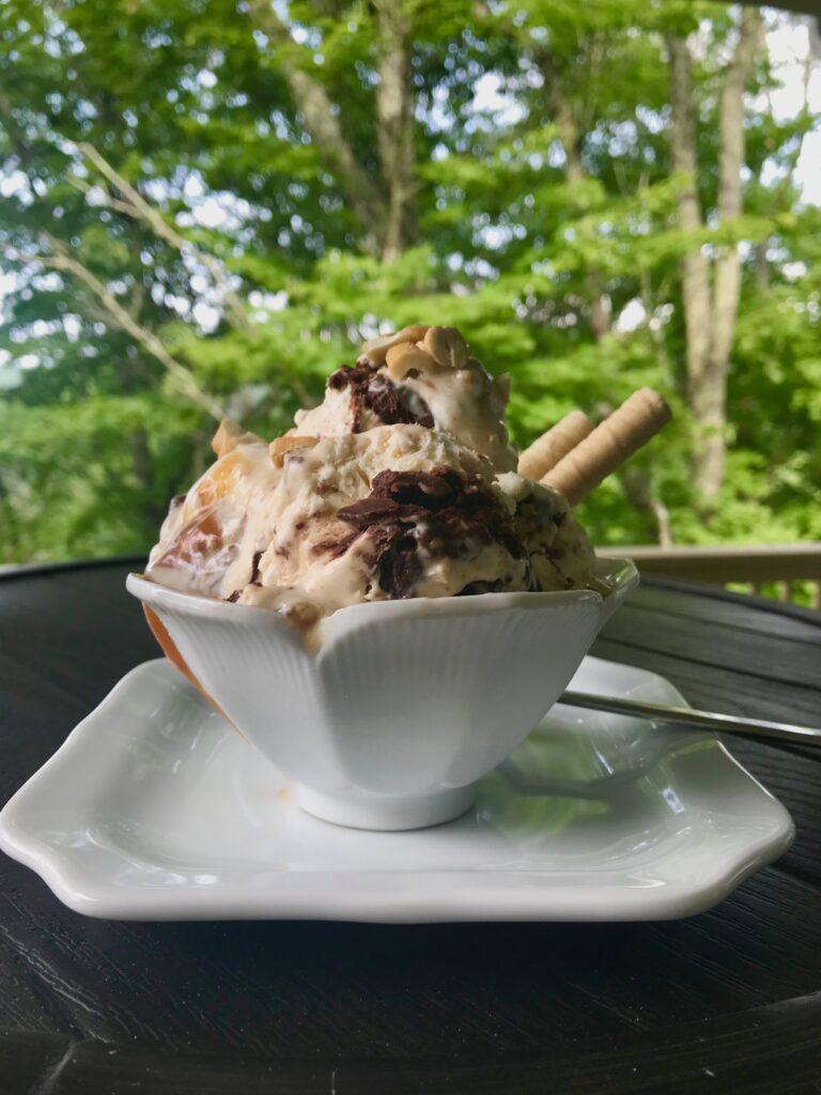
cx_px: 410
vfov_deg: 63.4
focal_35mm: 28
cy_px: 548
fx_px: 885
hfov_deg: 49.7
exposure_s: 1/150
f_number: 1.8
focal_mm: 3.99
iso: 20
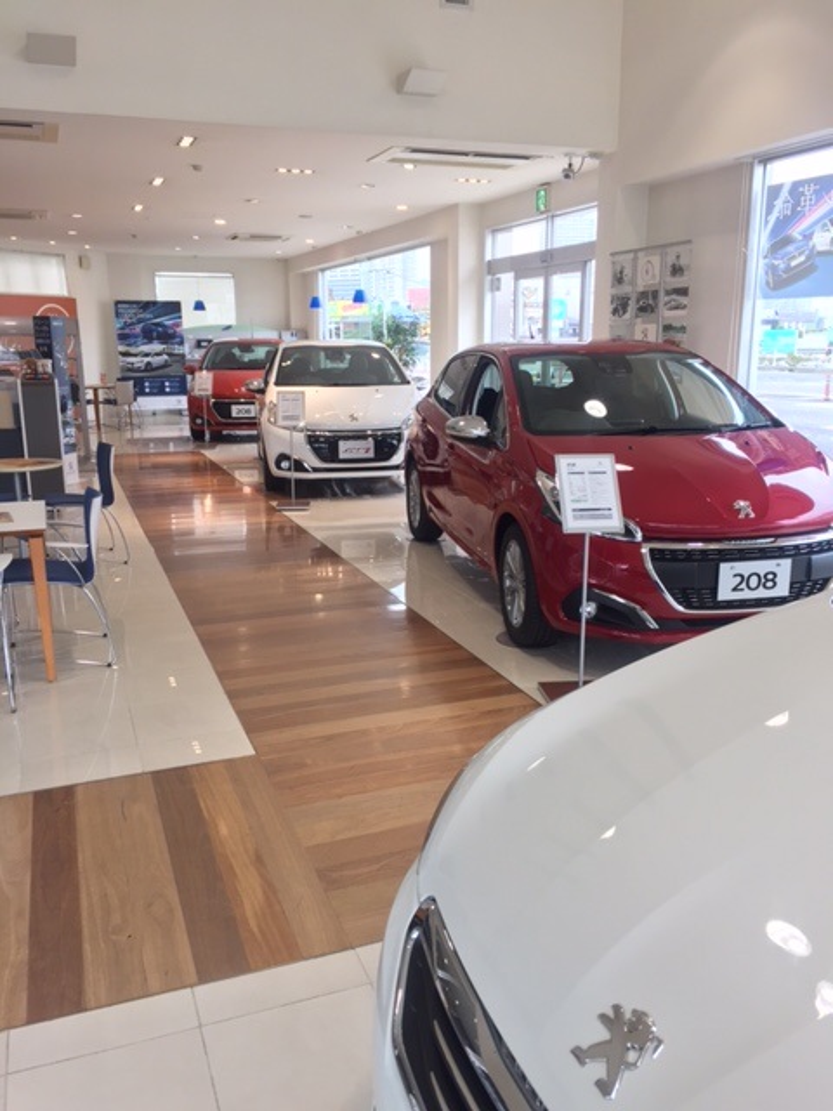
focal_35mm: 29
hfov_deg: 48.2
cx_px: 416
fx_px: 930
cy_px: 556
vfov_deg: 61.7
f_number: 2.2
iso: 50
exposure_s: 1/120
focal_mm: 4.15
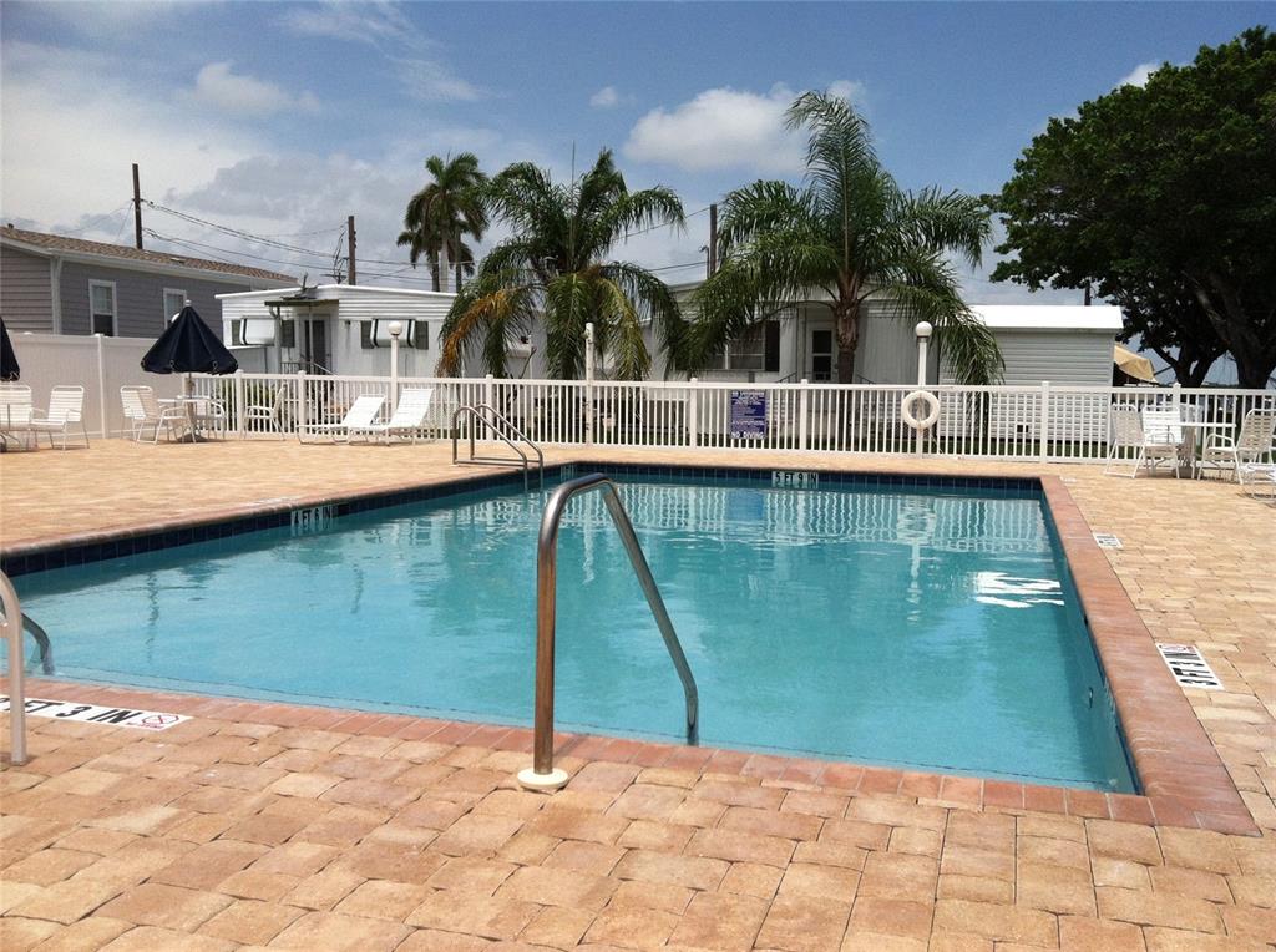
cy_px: 476
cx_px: 638
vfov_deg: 40.6
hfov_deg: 52.7
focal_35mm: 35
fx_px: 1288
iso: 80
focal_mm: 3.85
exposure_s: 1/3000
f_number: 2.8
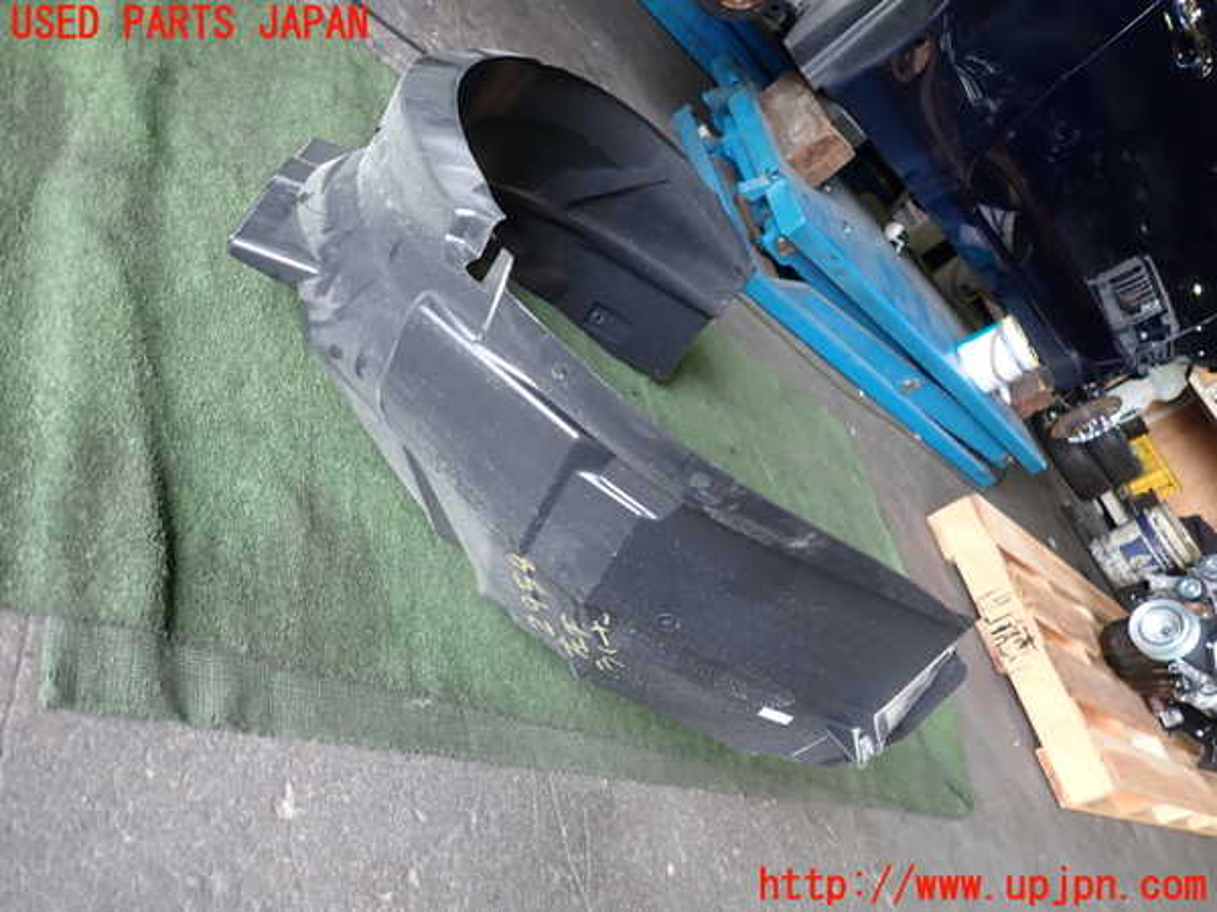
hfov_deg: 69.4
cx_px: 608
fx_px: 879
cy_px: 456
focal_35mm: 25
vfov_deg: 54.9
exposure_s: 1/60
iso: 125
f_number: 2
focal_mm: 4.5
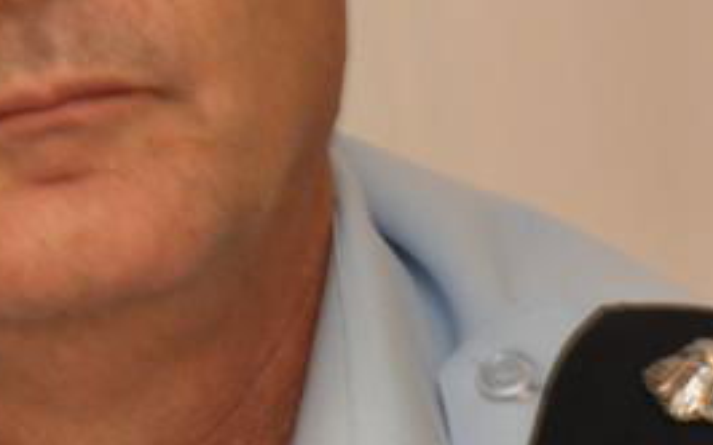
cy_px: -56
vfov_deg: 1.1
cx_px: 88
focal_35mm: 1174
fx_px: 22803
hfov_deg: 1.8
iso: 800
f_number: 5.6
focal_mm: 200
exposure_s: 1/60
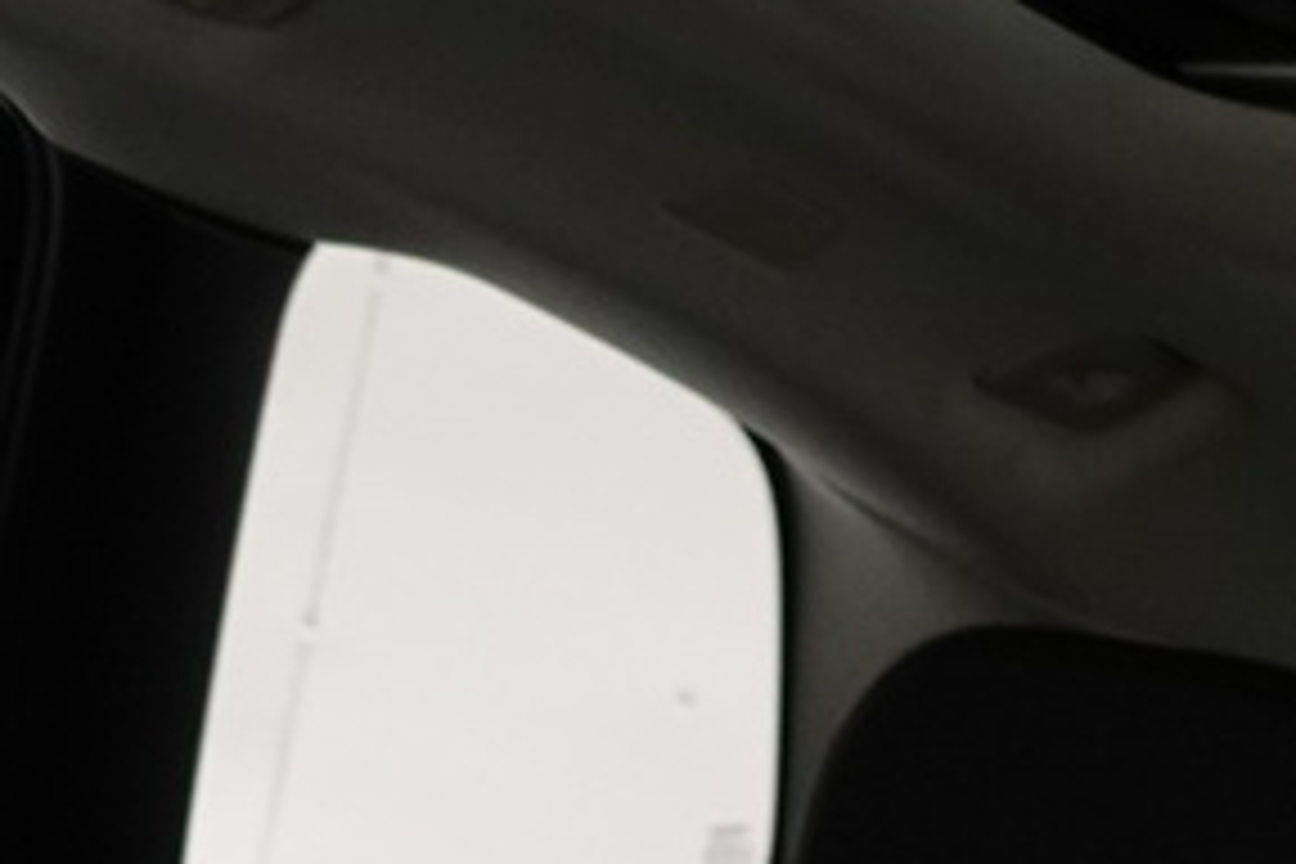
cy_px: -873
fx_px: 4860
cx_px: 616
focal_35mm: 135
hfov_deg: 15.2
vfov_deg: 9.5
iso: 500
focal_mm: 9.4
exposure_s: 1/30
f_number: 1.8
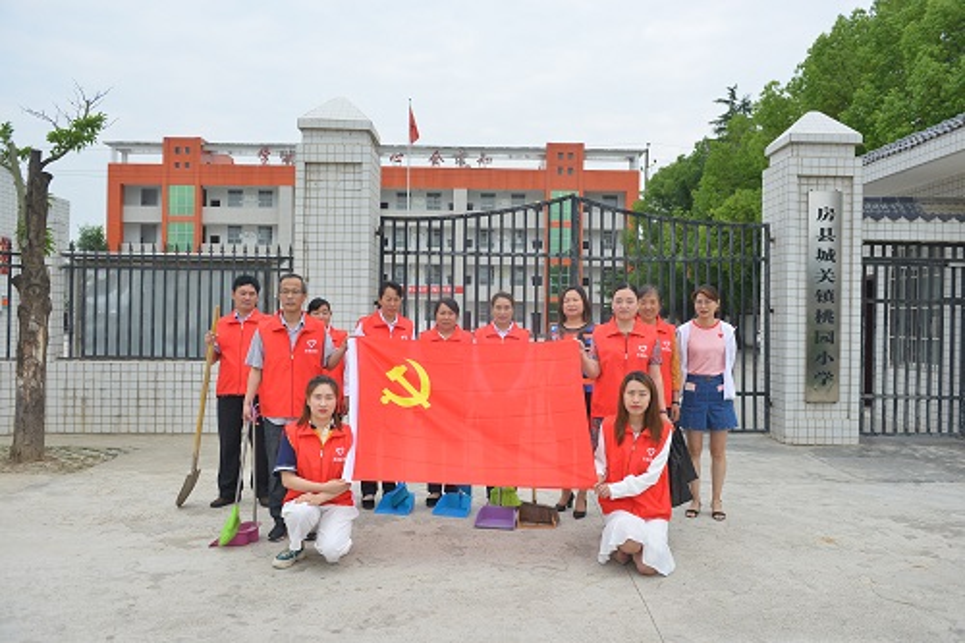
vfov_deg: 44.9
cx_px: 482
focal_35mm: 29
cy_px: 322
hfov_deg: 63.7
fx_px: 777
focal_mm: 29
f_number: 5
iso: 100
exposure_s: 1/200
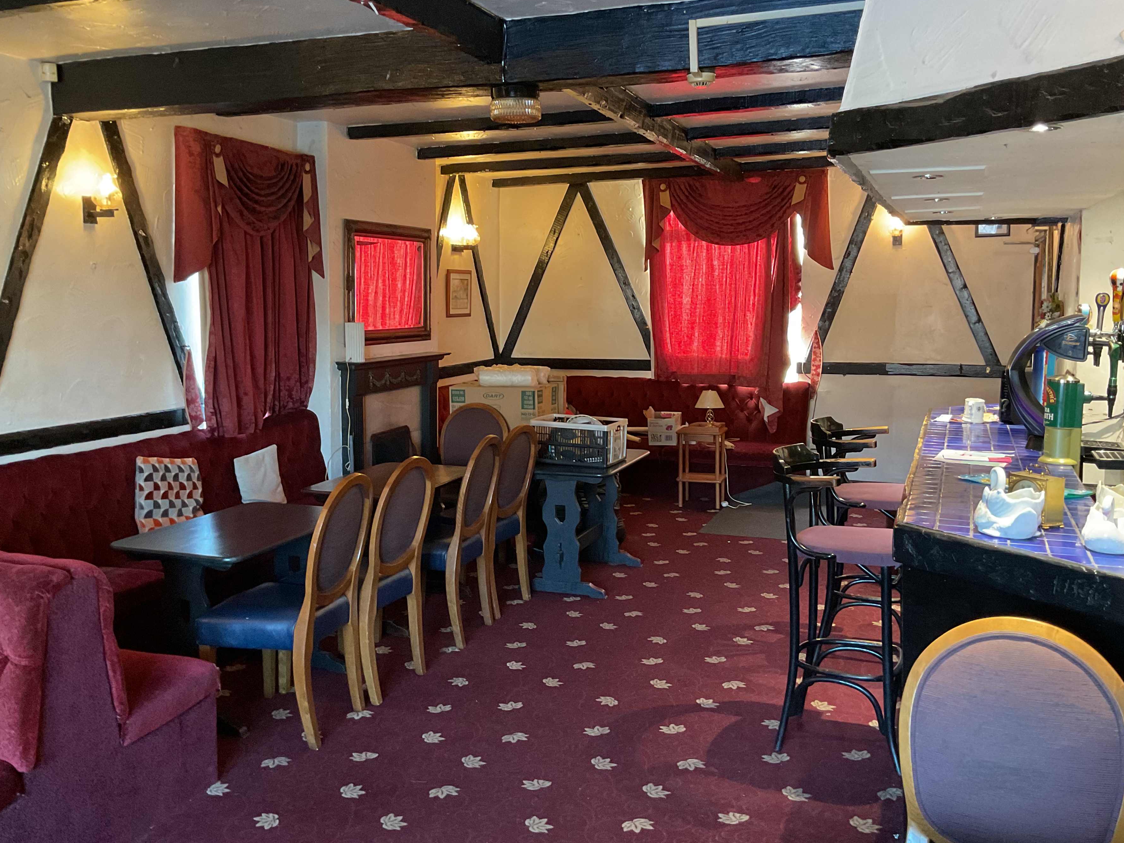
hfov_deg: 55.4
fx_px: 1071
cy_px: 394
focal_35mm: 33
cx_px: 557
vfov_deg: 42.9
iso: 320
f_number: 1.8
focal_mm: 3
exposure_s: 1/40
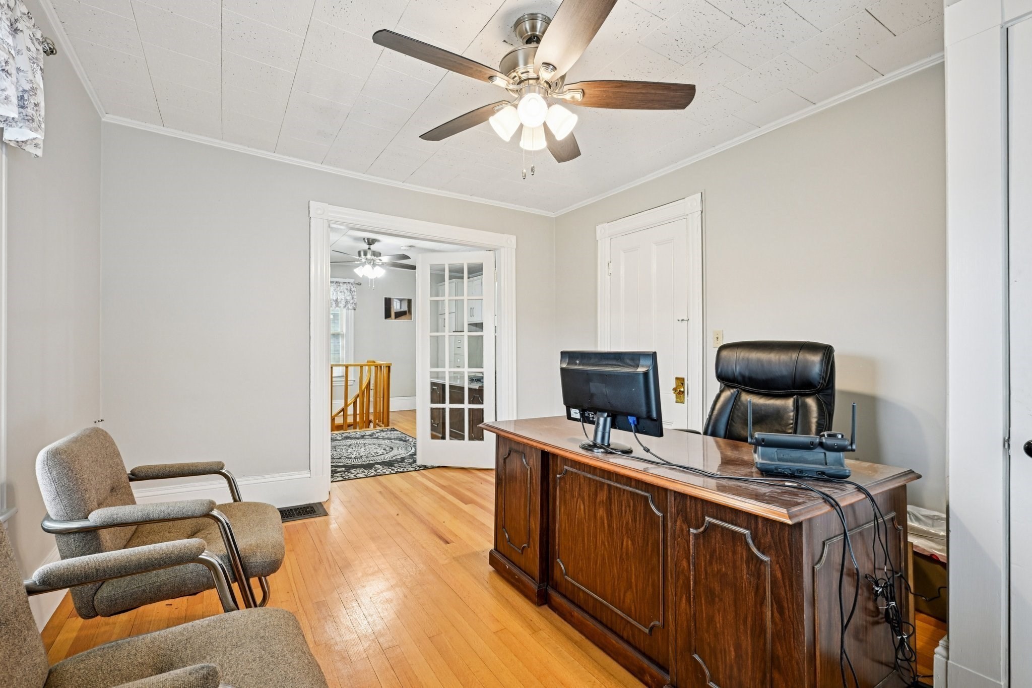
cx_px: 516
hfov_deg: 96.7
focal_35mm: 16
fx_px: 459
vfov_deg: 73.7
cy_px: 344
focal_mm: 16
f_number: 8
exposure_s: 1/8
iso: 400
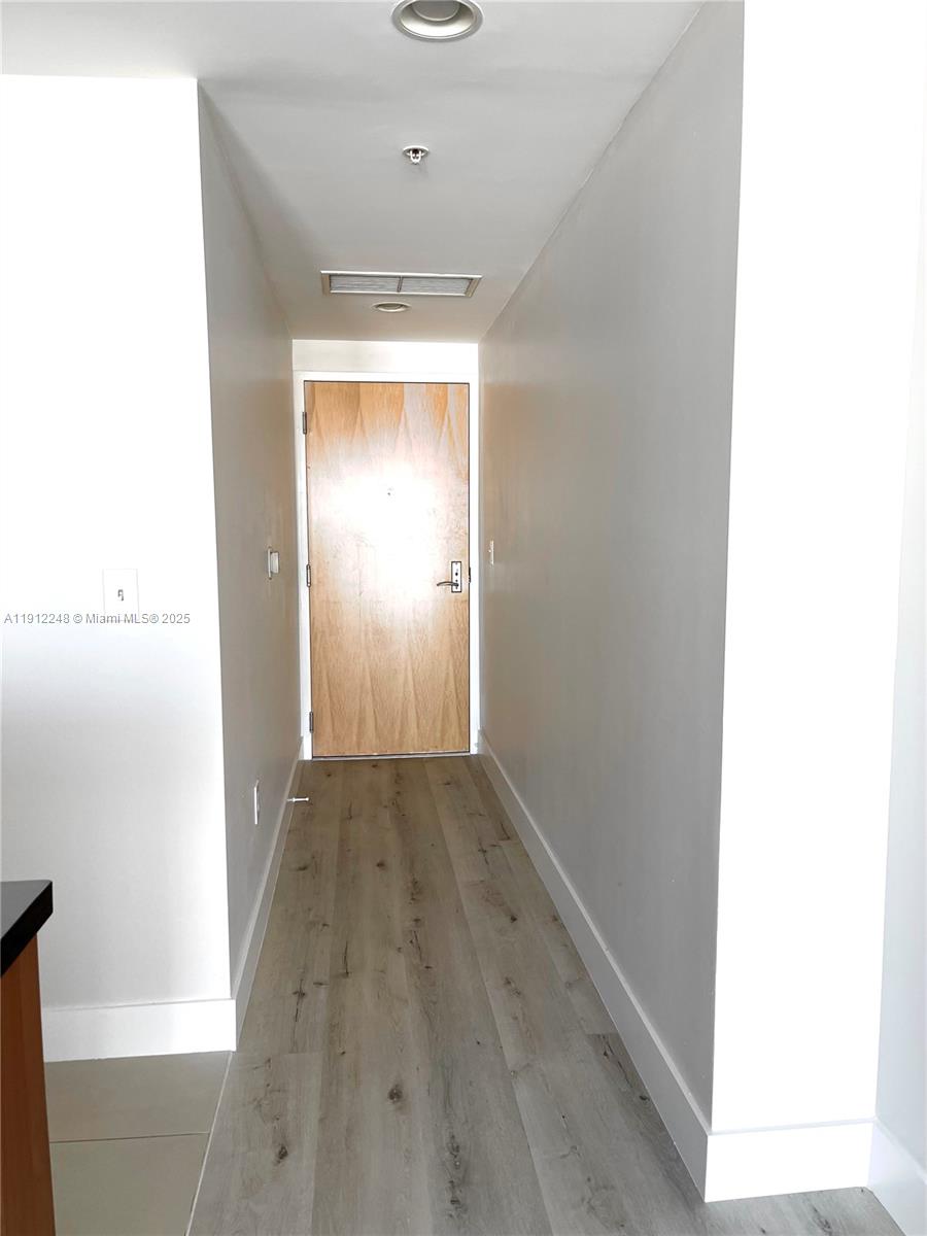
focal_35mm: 26
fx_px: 928
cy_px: 618
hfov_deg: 53.1
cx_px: 464
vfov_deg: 67.3
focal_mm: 5.1
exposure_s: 1/121
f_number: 1.6
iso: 64
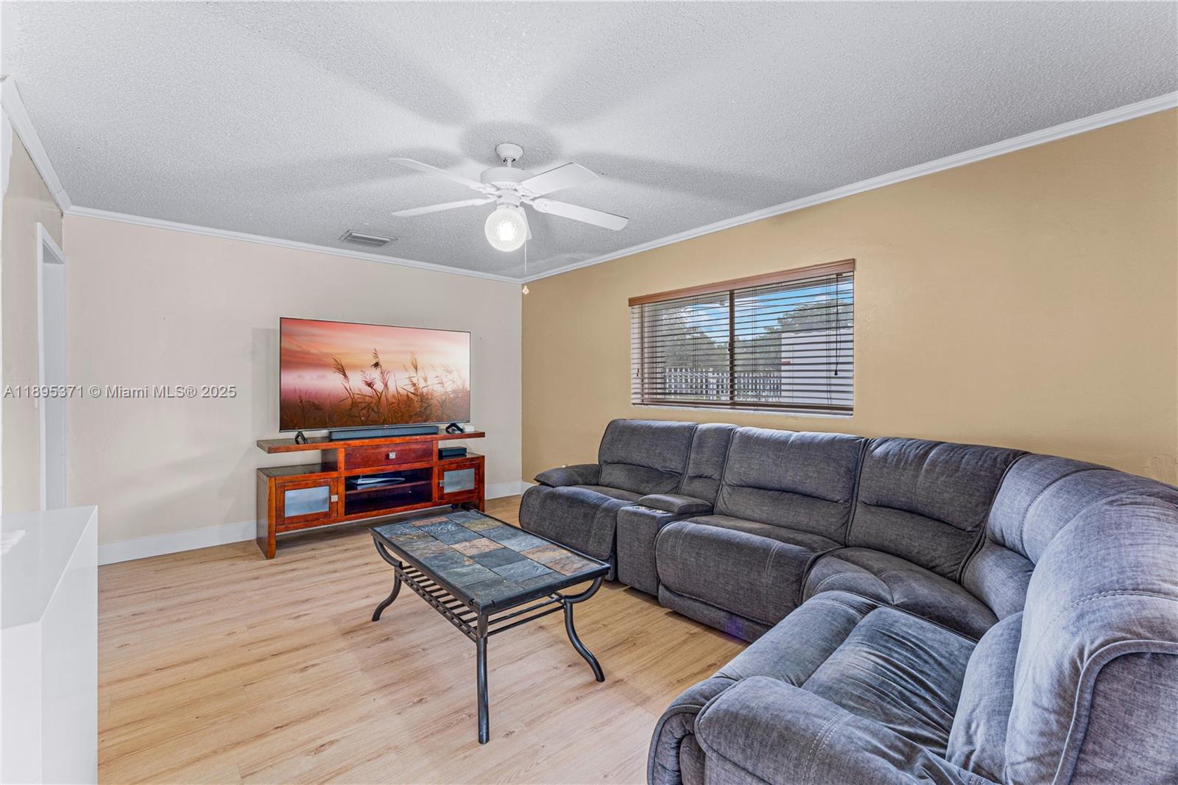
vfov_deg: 81.2
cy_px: 392
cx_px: 589
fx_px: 458
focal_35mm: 14
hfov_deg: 104.3
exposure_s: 1.6
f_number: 14
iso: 200
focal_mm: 14
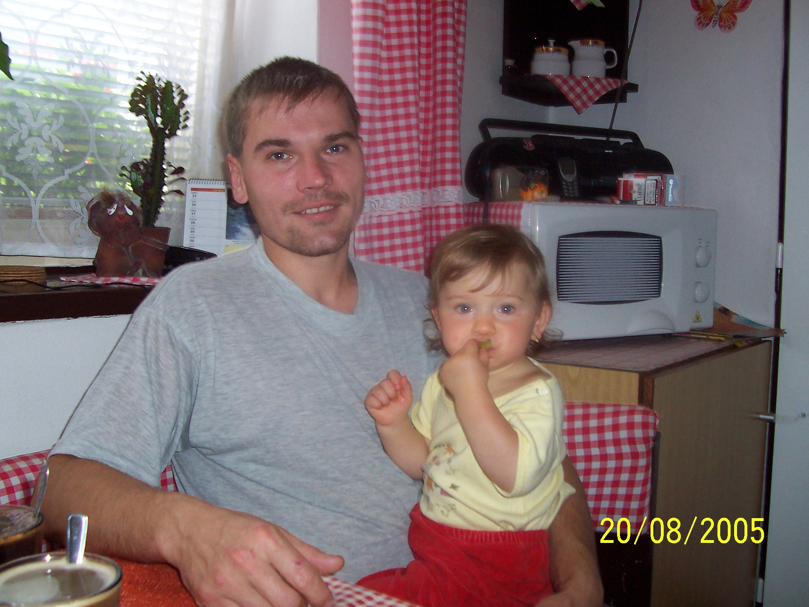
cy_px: 304
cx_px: 404
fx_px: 865
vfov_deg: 38.7
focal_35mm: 37
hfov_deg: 50.1
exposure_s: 1/60
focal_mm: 5.6
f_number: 2.8
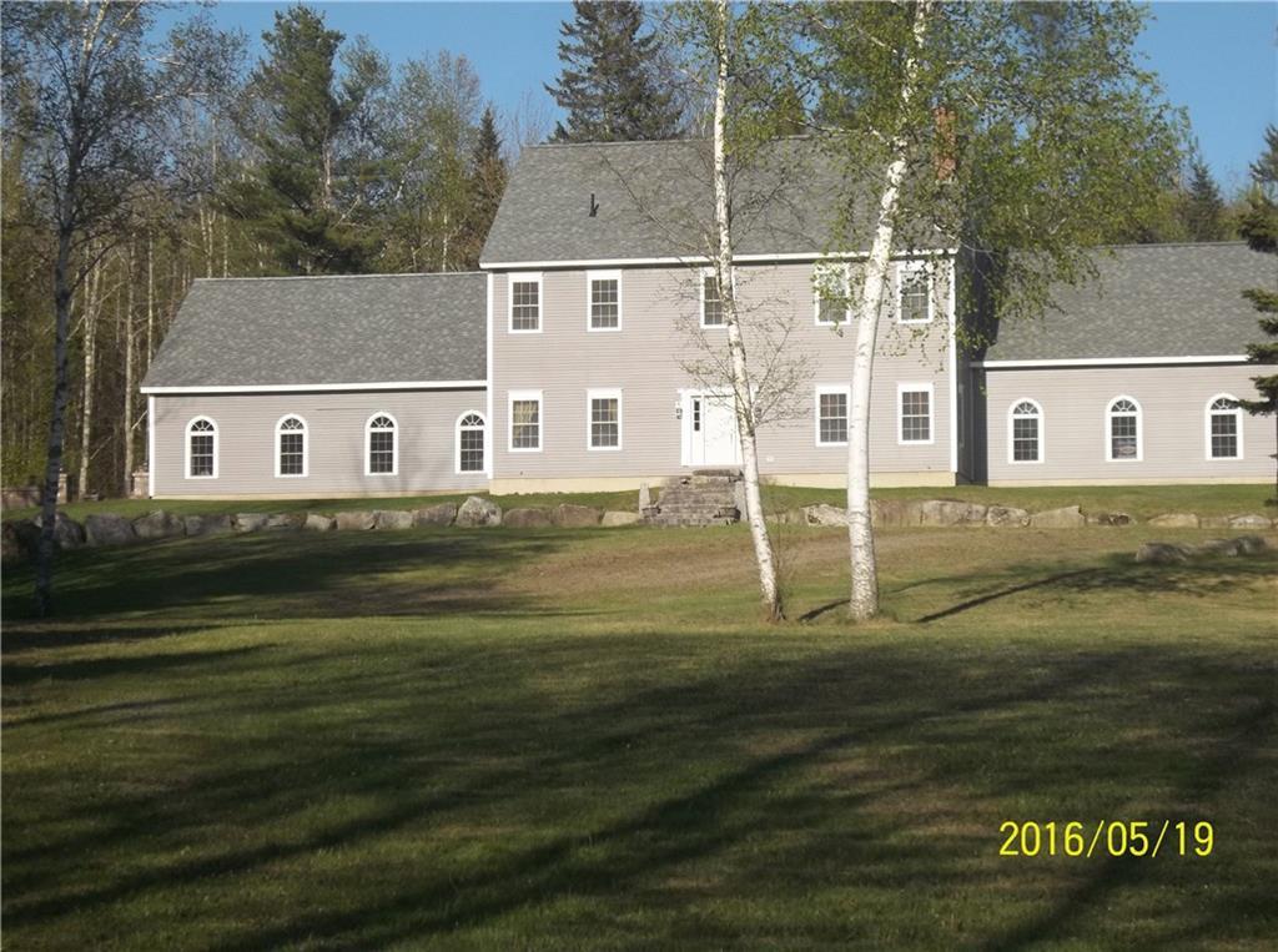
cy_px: 476
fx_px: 3168
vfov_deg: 17.1
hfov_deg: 22.8
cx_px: 639
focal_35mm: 86
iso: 80
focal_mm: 15.4
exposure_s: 1/160
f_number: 11
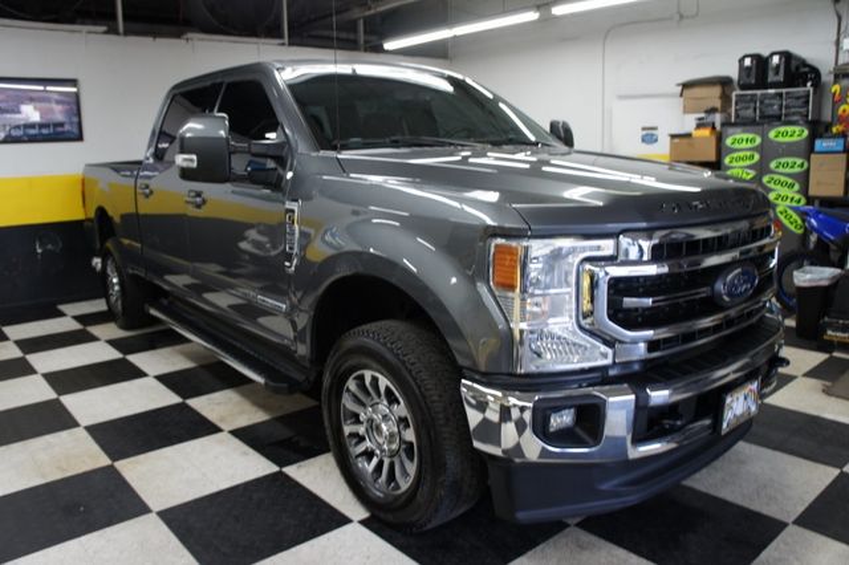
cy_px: 282
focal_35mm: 27
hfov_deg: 67.4
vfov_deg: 47.9
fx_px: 636
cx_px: 424
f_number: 3.5
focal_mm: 18
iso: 250
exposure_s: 1/30
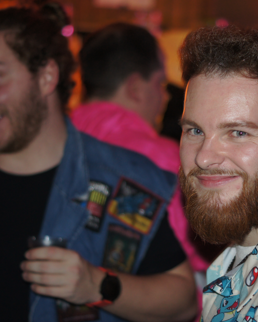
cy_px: 161
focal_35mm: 106
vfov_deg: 18.1
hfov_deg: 14.5
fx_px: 1012
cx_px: 174
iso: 500
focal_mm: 50
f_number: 2
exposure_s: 1/13
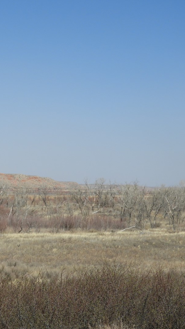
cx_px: -12
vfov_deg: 20.9
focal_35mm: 102
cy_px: 165
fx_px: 889
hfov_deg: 11.7
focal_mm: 12.5
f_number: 4.5
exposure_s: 1/1600
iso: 100
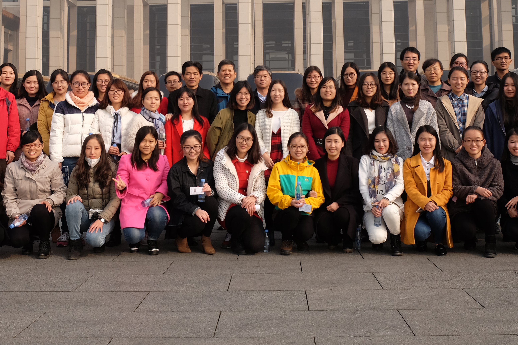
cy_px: 83
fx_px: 662
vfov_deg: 28.8
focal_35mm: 46
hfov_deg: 42.7
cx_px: 262
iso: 200
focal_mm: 19.6
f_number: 5.6
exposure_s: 1/450
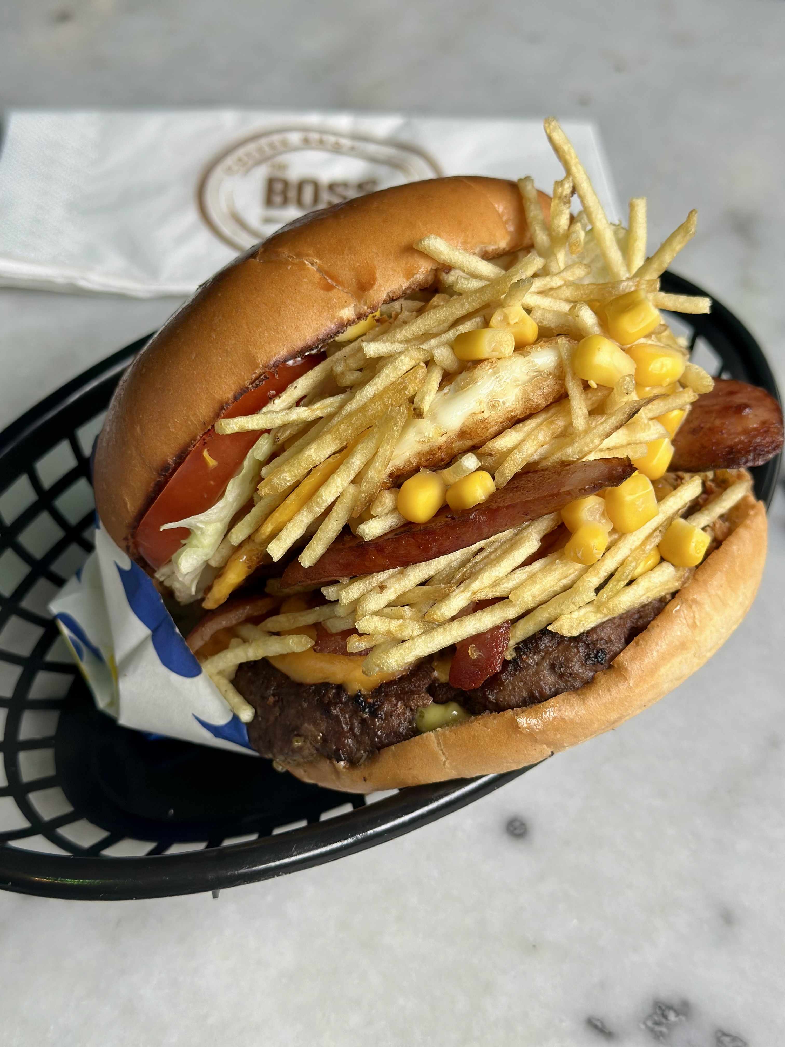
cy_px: 524
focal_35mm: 48
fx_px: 1451
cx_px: 392
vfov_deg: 39.7
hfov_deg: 30.3
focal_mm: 6.86
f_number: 1.78
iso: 100
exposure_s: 1/121
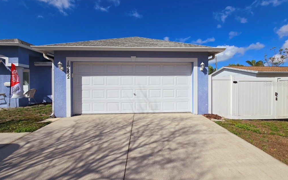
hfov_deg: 105.3
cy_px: 83
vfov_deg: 78.5
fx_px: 110
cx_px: 145
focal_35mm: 14
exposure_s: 1/5000
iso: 50
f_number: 2.2
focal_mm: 2.2
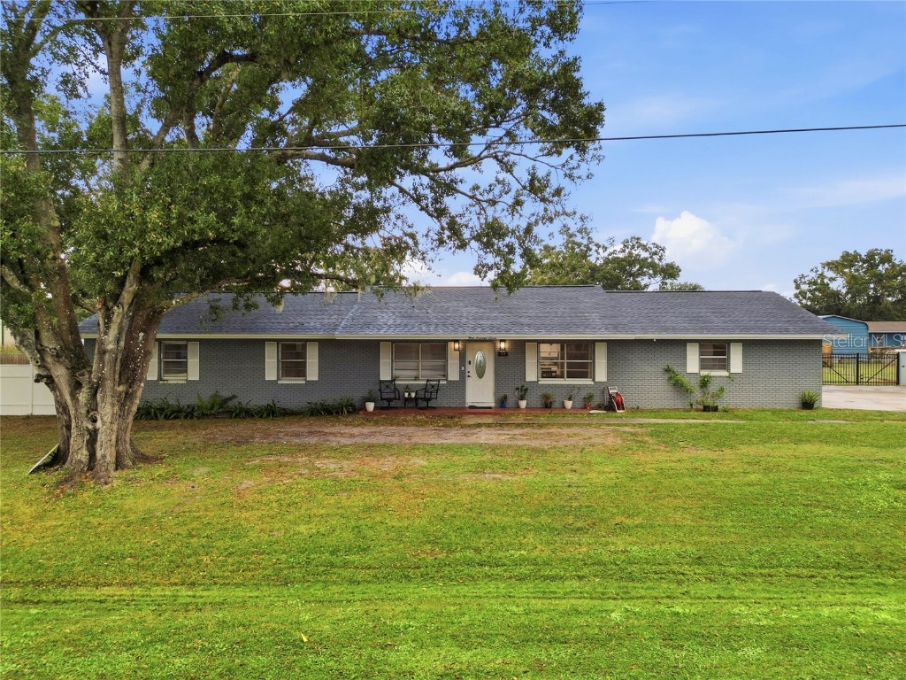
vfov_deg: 56.8
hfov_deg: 71.6
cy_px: 340
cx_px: 453
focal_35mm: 24
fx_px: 628
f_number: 1.7
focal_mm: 6.7
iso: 100
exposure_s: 1/1000
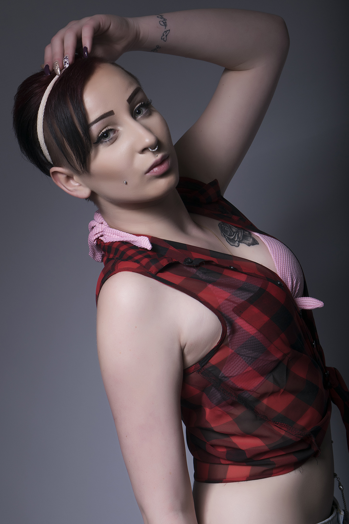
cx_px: 174
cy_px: 262
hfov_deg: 16.6
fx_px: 1199
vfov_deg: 24.6
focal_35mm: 82
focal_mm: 55
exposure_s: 1/200
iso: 100
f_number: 10
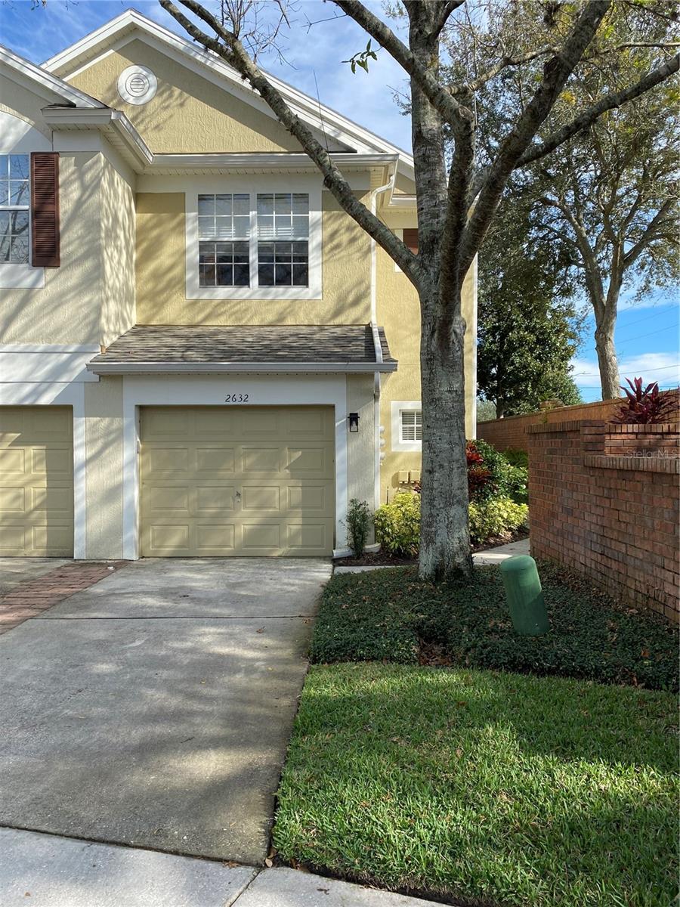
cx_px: 340
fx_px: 681
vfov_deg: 67.3
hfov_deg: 53.1
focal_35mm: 26
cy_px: 454
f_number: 1.8
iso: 32
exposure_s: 1/1330
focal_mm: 4.25
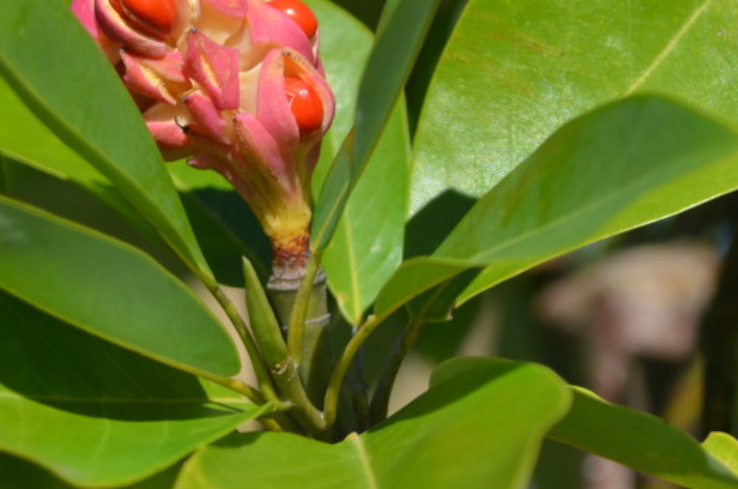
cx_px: 297
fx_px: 14401
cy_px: 221
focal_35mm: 704
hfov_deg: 2.9
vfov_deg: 1.9
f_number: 7.1
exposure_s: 1/800
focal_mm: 240
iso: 200
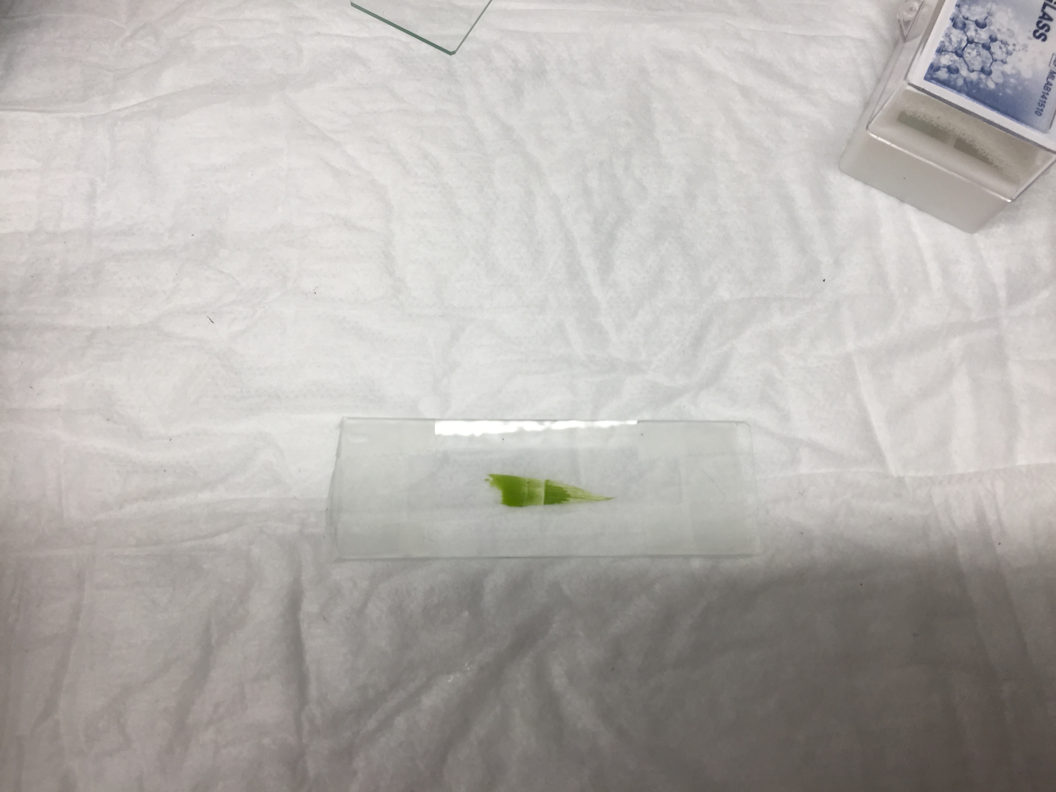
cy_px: 396
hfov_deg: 61.7
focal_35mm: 29
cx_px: 528
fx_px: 885
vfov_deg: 48.2
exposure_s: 1/60
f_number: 2.2
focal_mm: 4.15
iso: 32
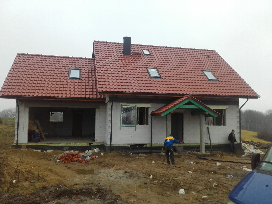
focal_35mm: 31
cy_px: 102
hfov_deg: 58.4
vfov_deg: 45.4
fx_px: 244
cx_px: 136
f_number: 2.2
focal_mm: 3.31
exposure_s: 1/120
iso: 90
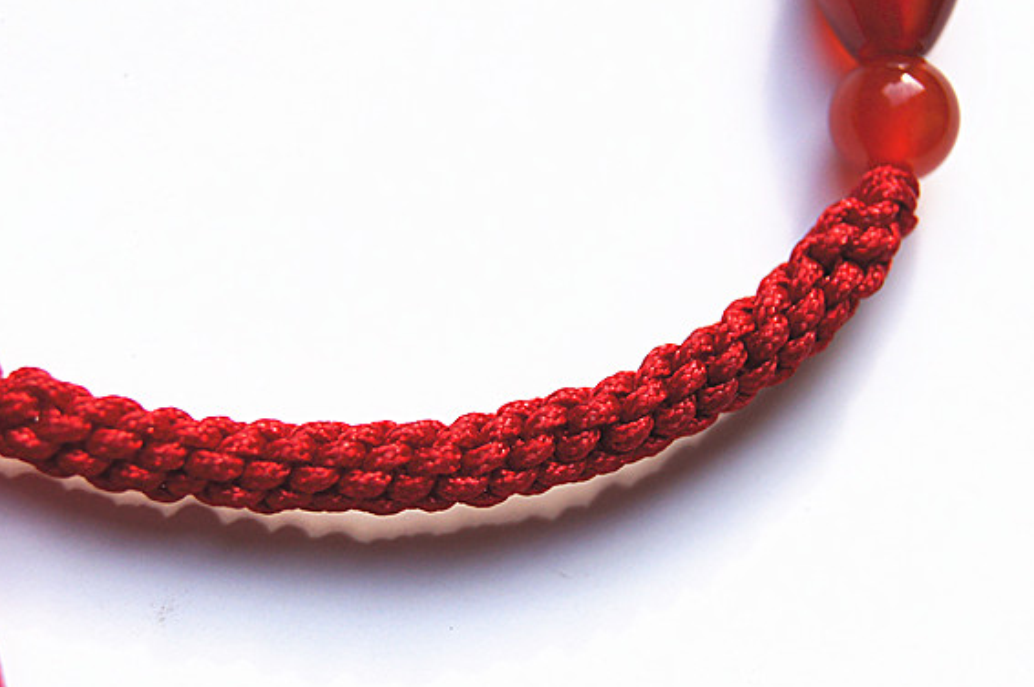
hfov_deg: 17.6
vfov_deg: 11.7
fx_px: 3348
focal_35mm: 117
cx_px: 519
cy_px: 380
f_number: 7.1
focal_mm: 55
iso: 200
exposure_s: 1/400
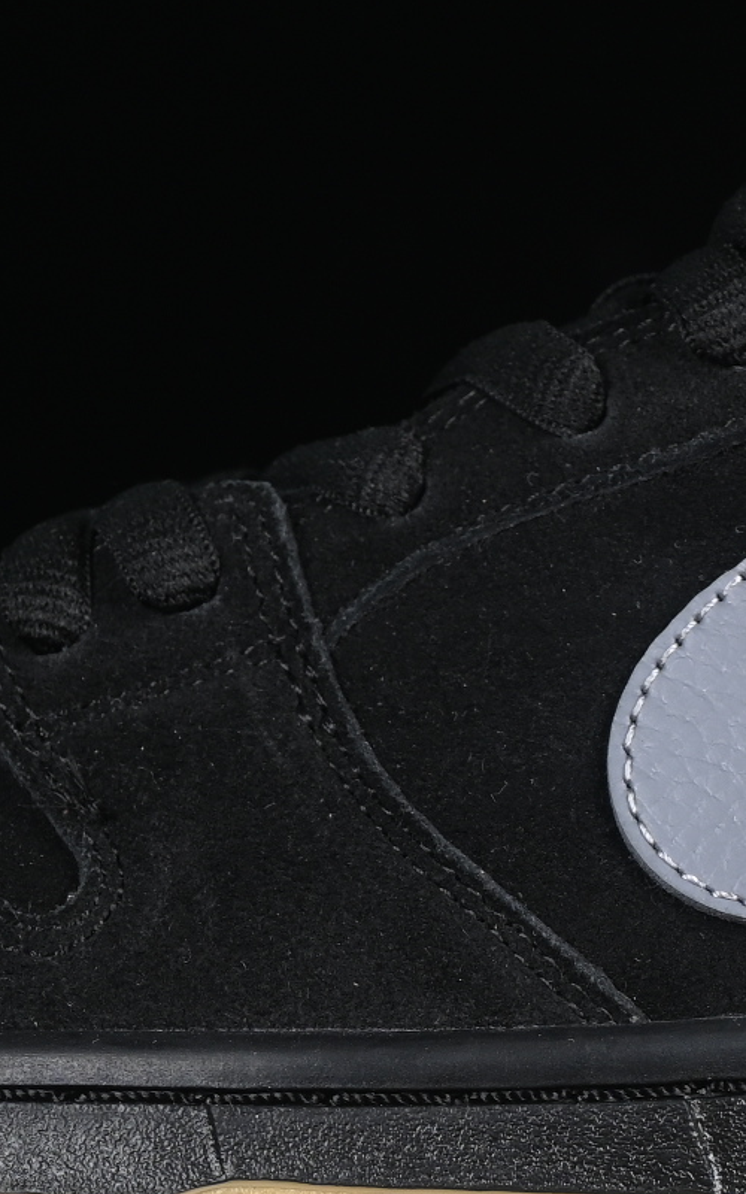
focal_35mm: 266
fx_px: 8653
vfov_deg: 7.9
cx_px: 782
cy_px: 484
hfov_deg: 4.9
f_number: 6.3
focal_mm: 50
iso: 160
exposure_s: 1/60
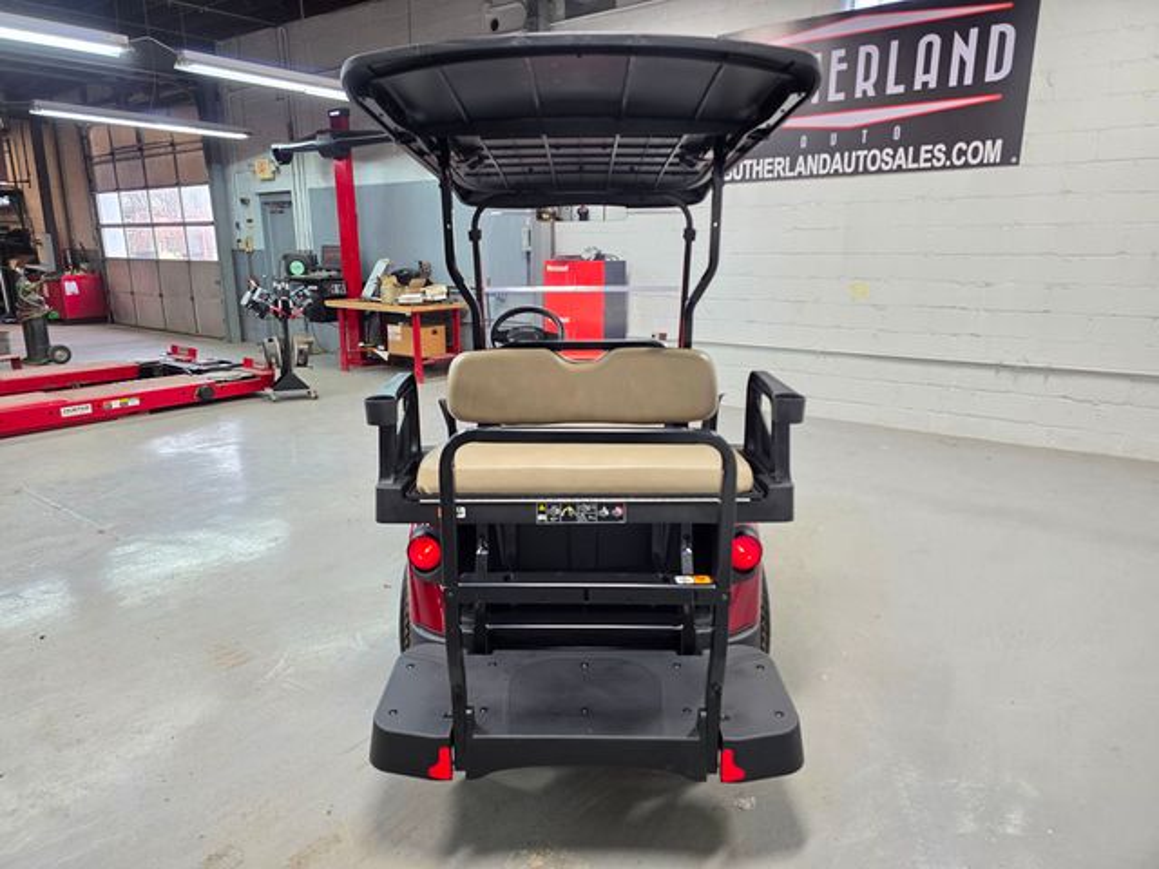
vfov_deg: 58.9
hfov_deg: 73.9
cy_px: 434
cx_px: 580
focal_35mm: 23
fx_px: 770
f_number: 1.7
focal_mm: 6.3
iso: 160
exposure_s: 1/120
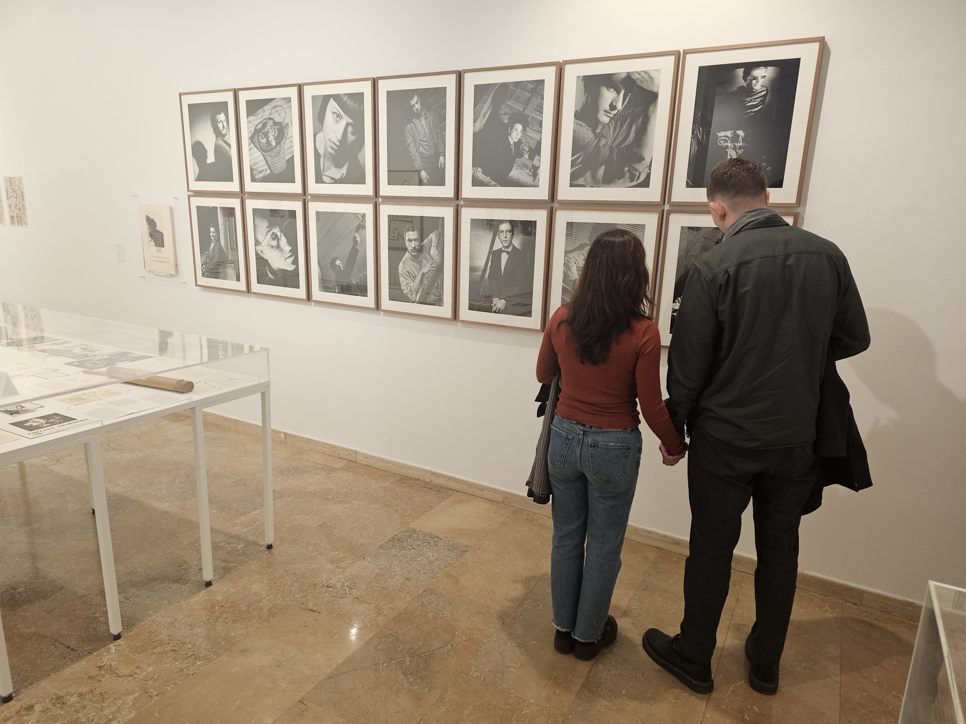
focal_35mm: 23
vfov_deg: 58.9
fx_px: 642
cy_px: 362
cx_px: 483
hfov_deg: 73.9
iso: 400
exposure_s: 1/100
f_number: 1.7
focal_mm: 6.3
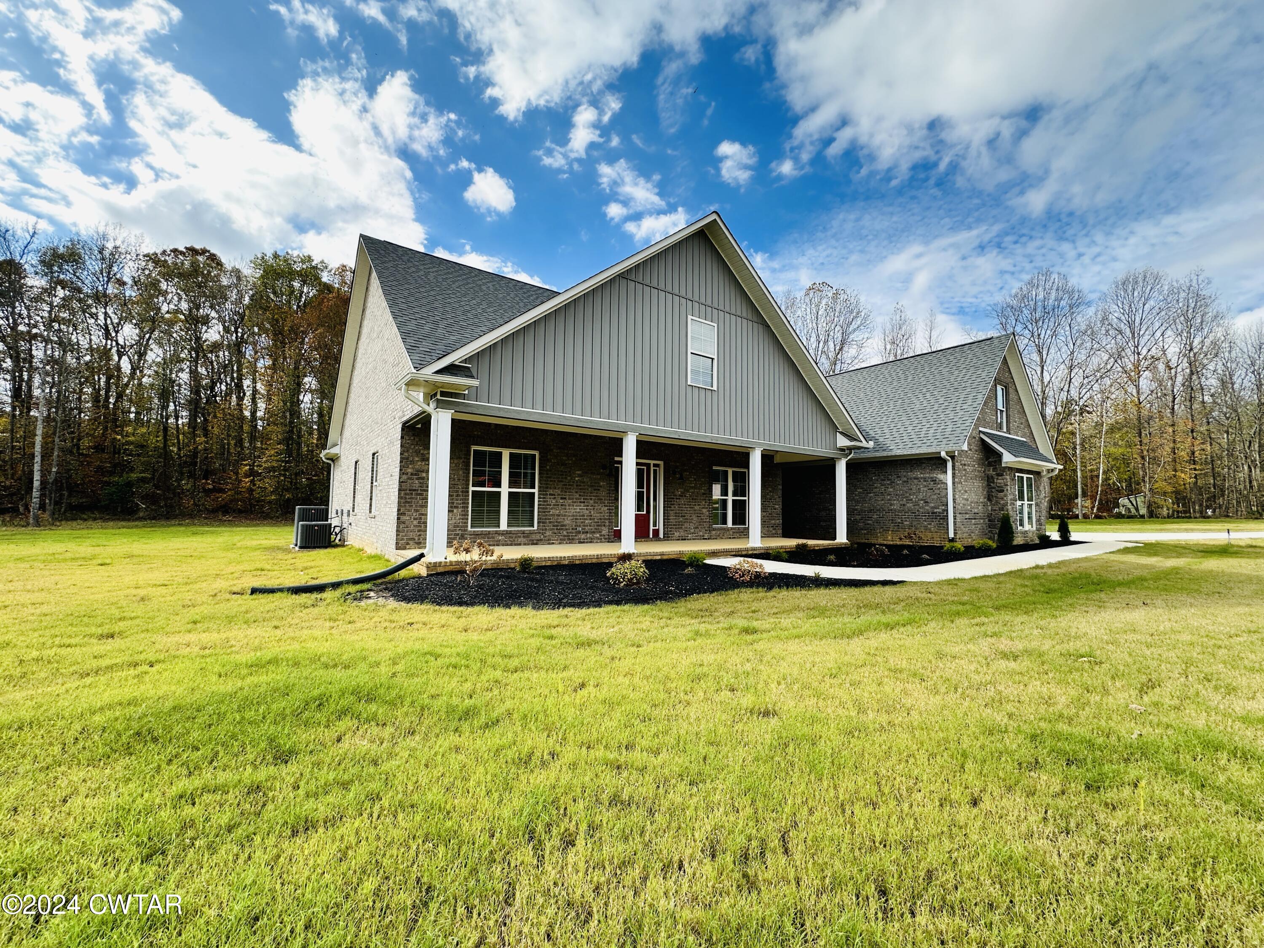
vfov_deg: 85.7
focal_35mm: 14
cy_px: 474
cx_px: 632
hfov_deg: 102.1
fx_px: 511
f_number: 2.2
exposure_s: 1/807
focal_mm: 2.22
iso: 40
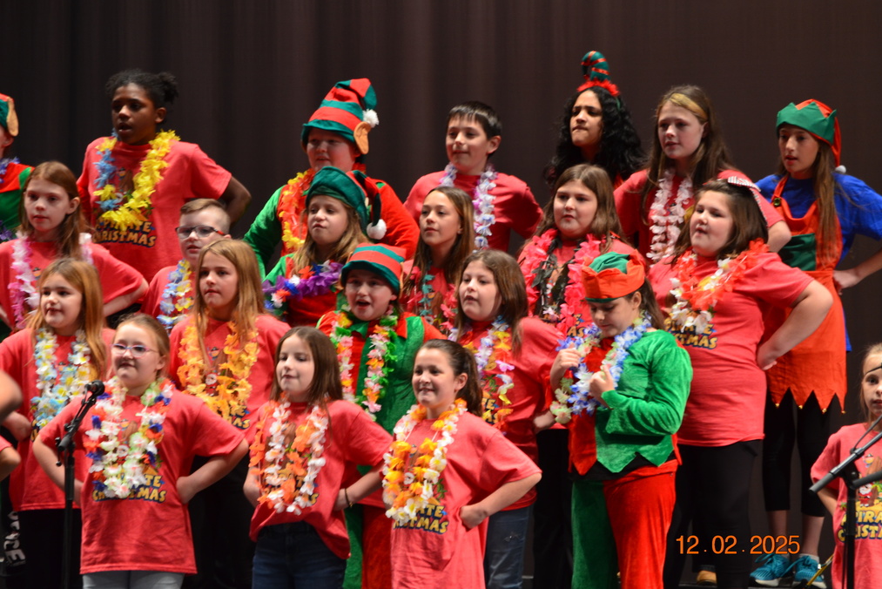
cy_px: 294
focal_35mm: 242
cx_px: 439
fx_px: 5930
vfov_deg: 5.7
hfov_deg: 8.5
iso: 720
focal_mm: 160
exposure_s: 1/30
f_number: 9
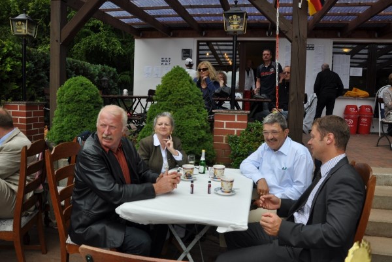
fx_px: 294
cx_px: 196
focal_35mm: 27
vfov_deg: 47.9
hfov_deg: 67.4
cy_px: 131
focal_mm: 18
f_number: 8
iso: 200
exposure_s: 1/250
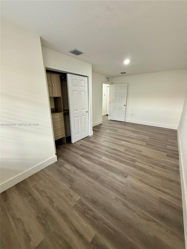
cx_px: 94
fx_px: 101
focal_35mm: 14
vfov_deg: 102.1
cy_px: 124
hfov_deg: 85.7
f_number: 2.2
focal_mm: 2.22
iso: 250
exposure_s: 1/60
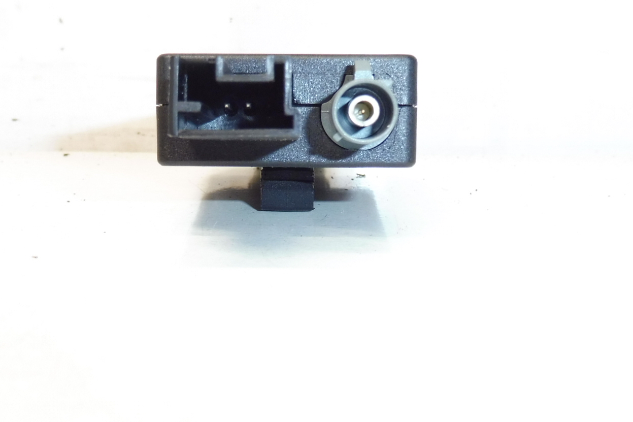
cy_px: 186
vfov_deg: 32.6
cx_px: 277
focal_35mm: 41
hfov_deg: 47.3
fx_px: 721
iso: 200
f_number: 3.5
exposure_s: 1/100
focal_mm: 4.3
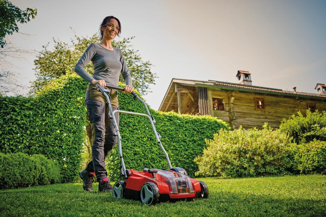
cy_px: 108
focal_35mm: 35
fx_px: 317
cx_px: 163
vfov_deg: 37.8
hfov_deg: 54.5
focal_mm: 35
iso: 80
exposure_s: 1/160
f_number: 4
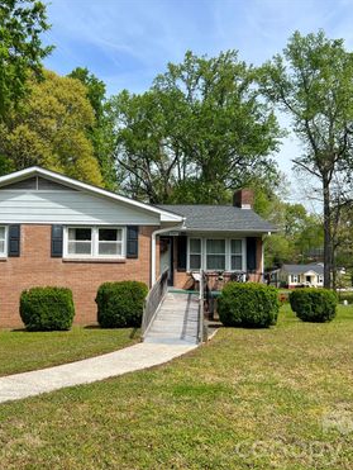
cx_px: 105
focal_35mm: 35
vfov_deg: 52.6
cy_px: 235
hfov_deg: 40.0
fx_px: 475
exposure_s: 1/3165
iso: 50
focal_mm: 5.7
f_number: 1.5
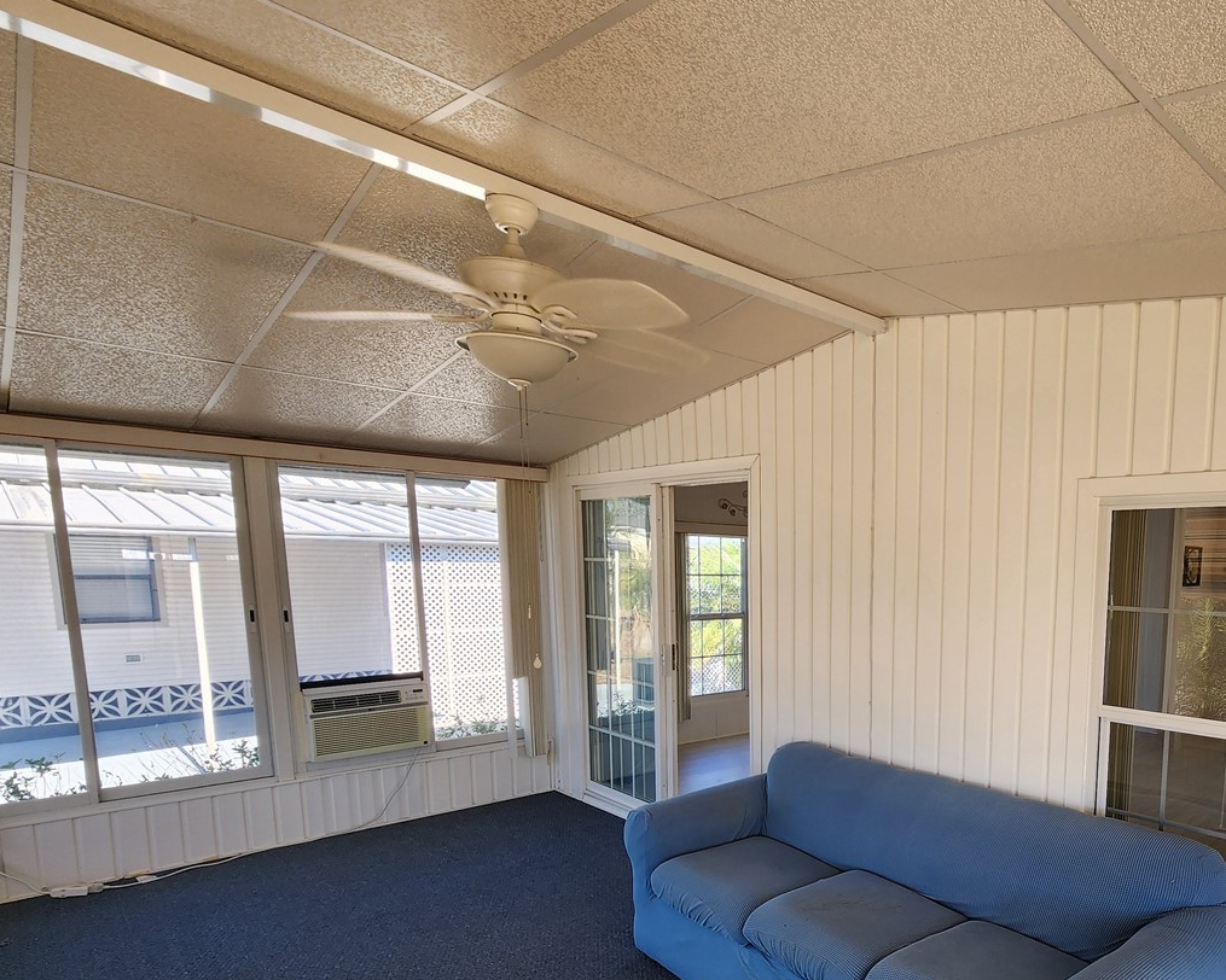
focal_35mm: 20
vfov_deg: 65.8
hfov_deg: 75.5
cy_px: 672
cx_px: 895
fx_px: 726
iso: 64
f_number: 2.2
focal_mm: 2.2
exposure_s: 1/120
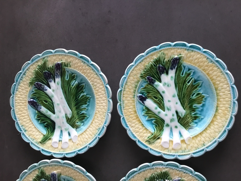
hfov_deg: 58.4
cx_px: 120
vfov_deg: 45.4
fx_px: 216
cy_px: 90
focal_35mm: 31
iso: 100
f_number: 2.4
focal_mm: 3.3
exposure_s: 1/33
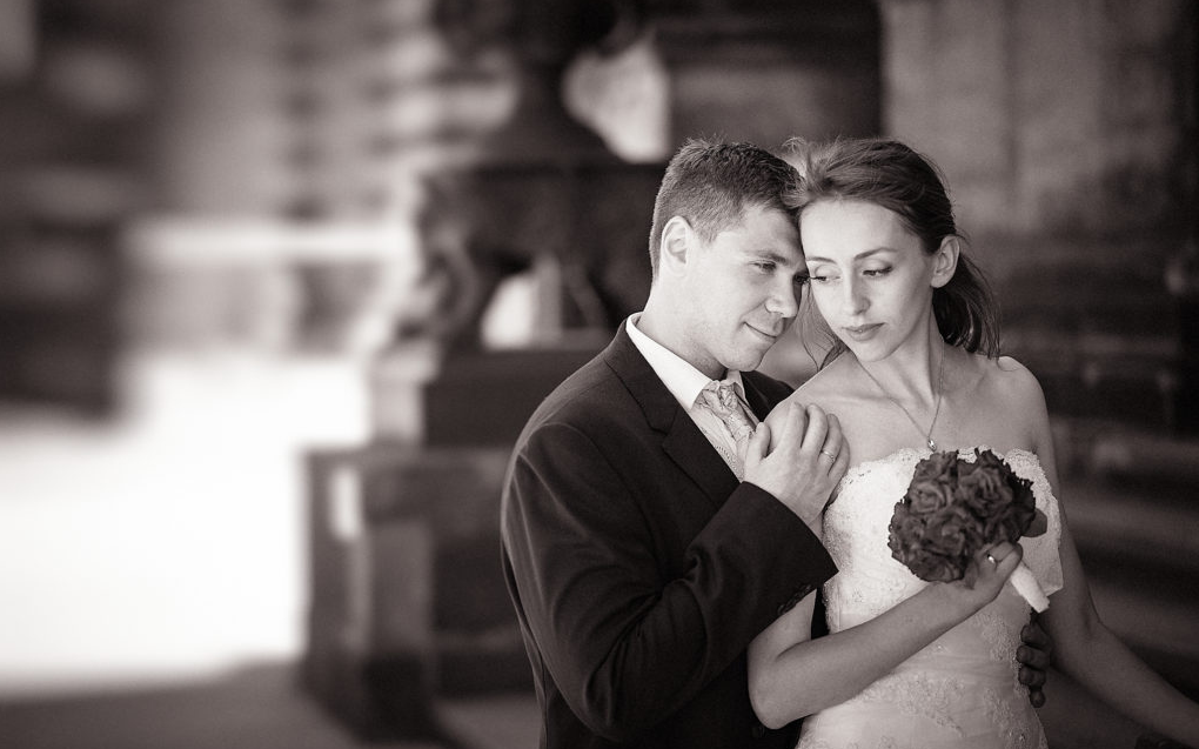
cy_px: 386
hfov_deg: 23.8
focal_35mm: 87
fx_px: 2842
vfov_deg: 15.0
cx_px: 598
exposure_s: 1/640
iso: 100
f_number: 2
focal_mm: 85
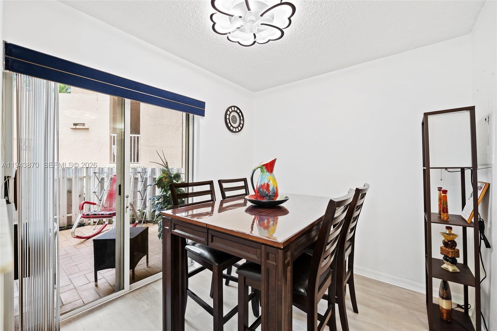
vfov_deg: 81.2
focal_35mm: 14
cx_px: 248
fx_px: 193
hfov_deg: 104.2
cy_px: 166
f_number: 2.8
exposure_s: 1/13
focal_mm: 14
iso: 220
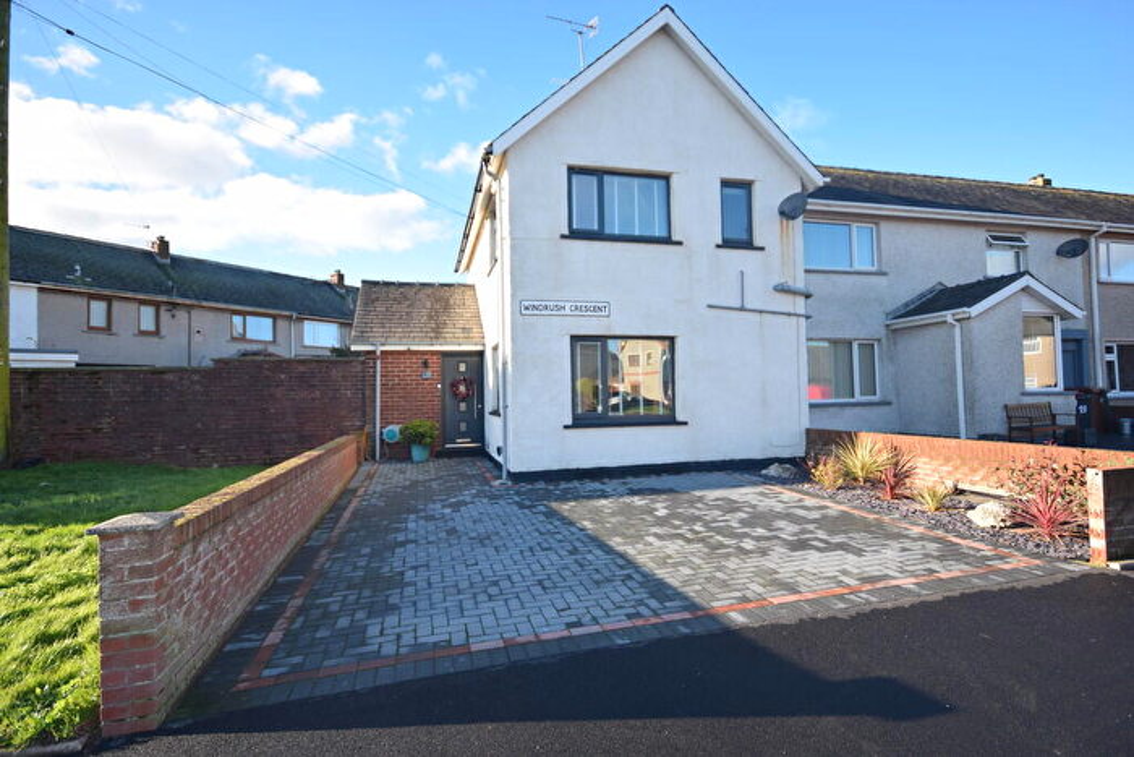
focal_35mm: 18
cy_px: 378
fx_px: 567
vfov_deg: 67.4
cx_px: 567
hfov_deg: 90.0
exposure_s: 1/160
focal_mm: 12
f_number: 6.3
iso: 100
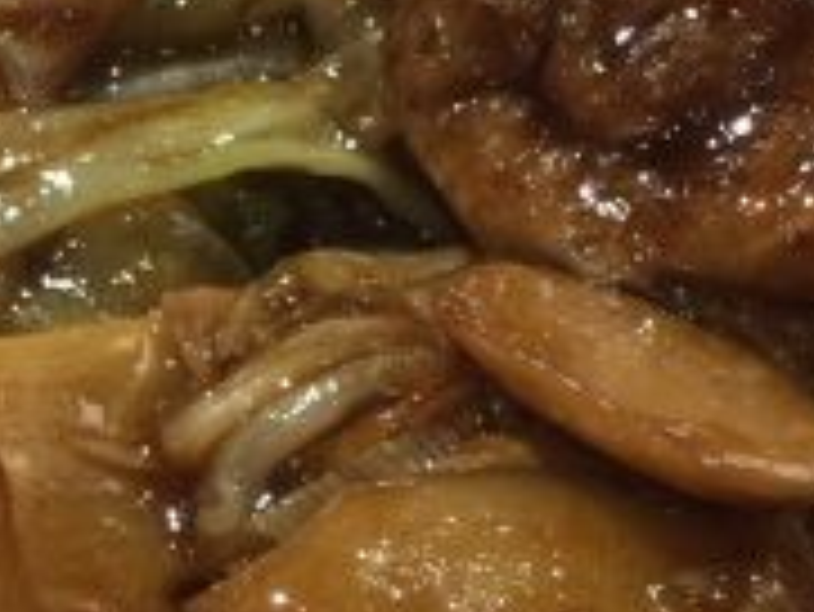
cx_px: 405
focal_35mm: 112
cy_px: 542
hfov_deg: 17.6
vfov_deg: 13.1
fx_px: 2635
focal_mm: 4.15
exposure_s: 1/33
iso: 50
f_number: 2.2
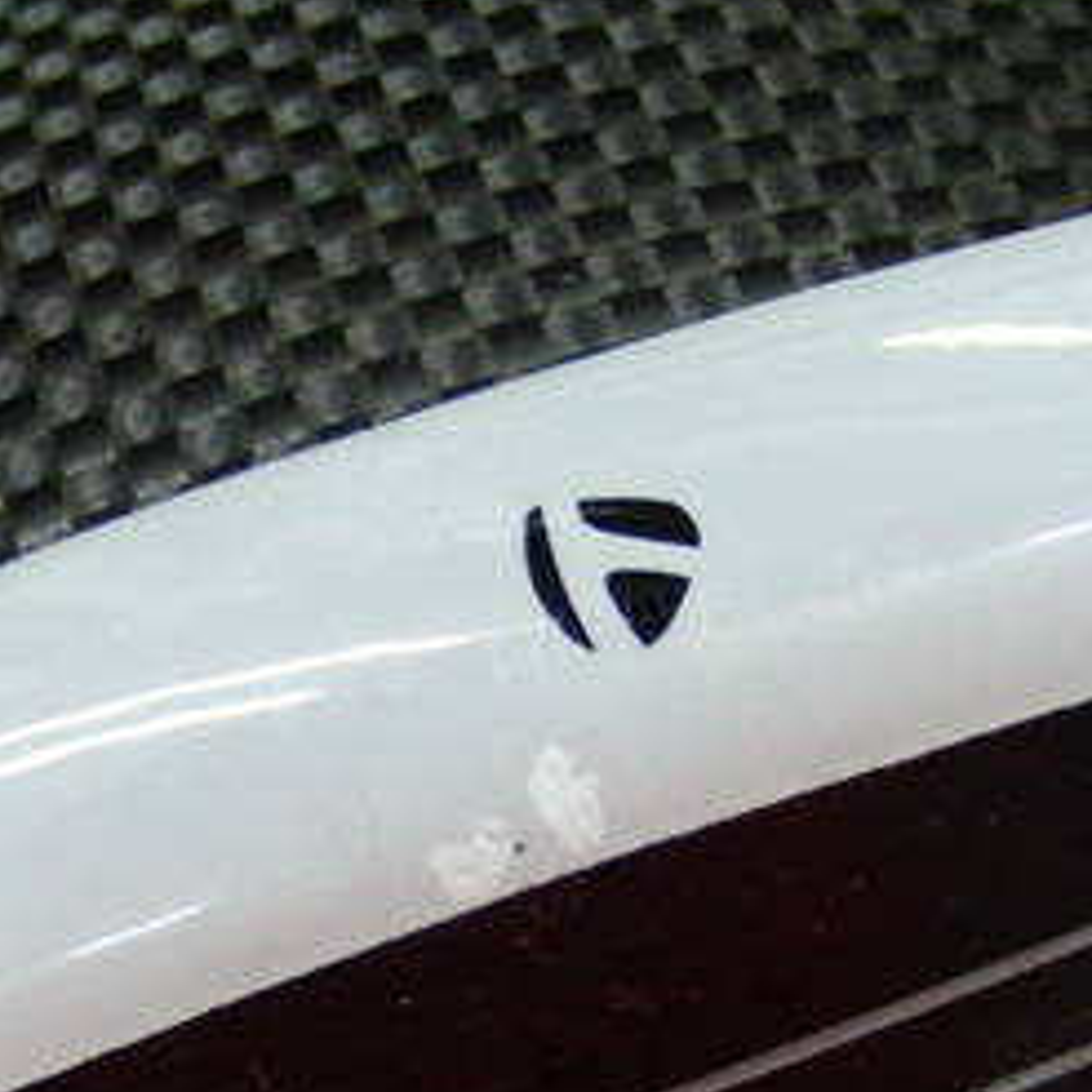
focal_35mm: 85
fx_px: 3034
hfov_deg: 20.4
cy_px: 861
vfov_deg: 20.2
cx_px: 493
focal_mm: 6.42
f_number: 3.6
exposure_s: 1/50
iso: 400
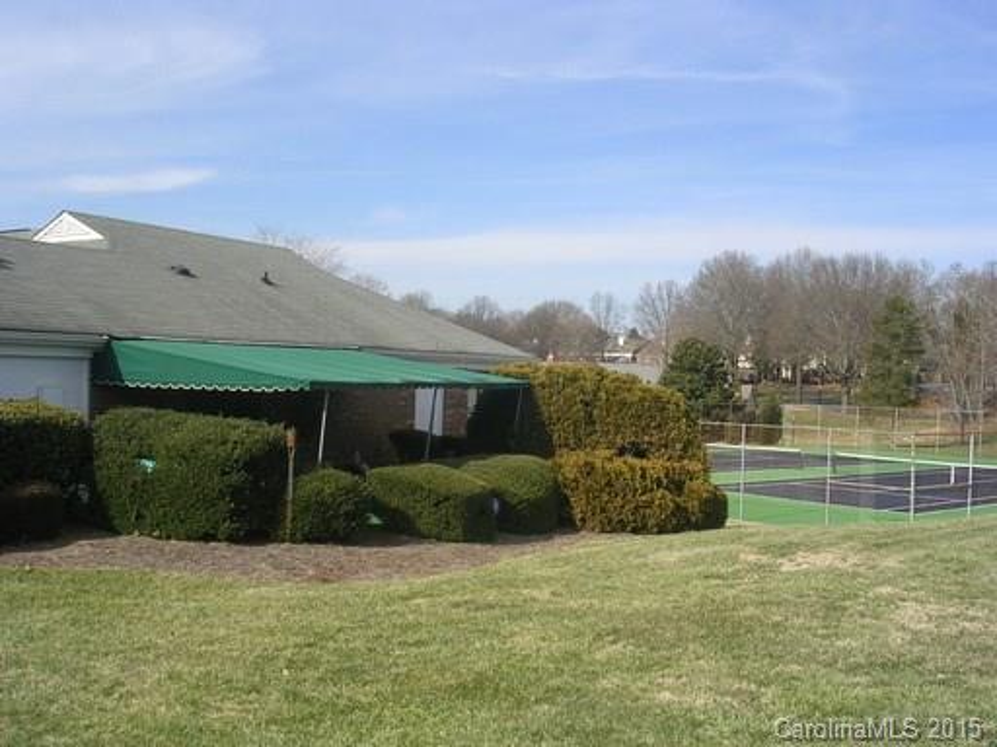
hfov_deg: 49.0
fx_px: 1094
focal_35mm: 38
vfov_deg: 37.7
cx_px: 498
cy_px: 374
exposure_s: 1/282
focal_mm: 5.8
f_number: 5.6
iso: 50
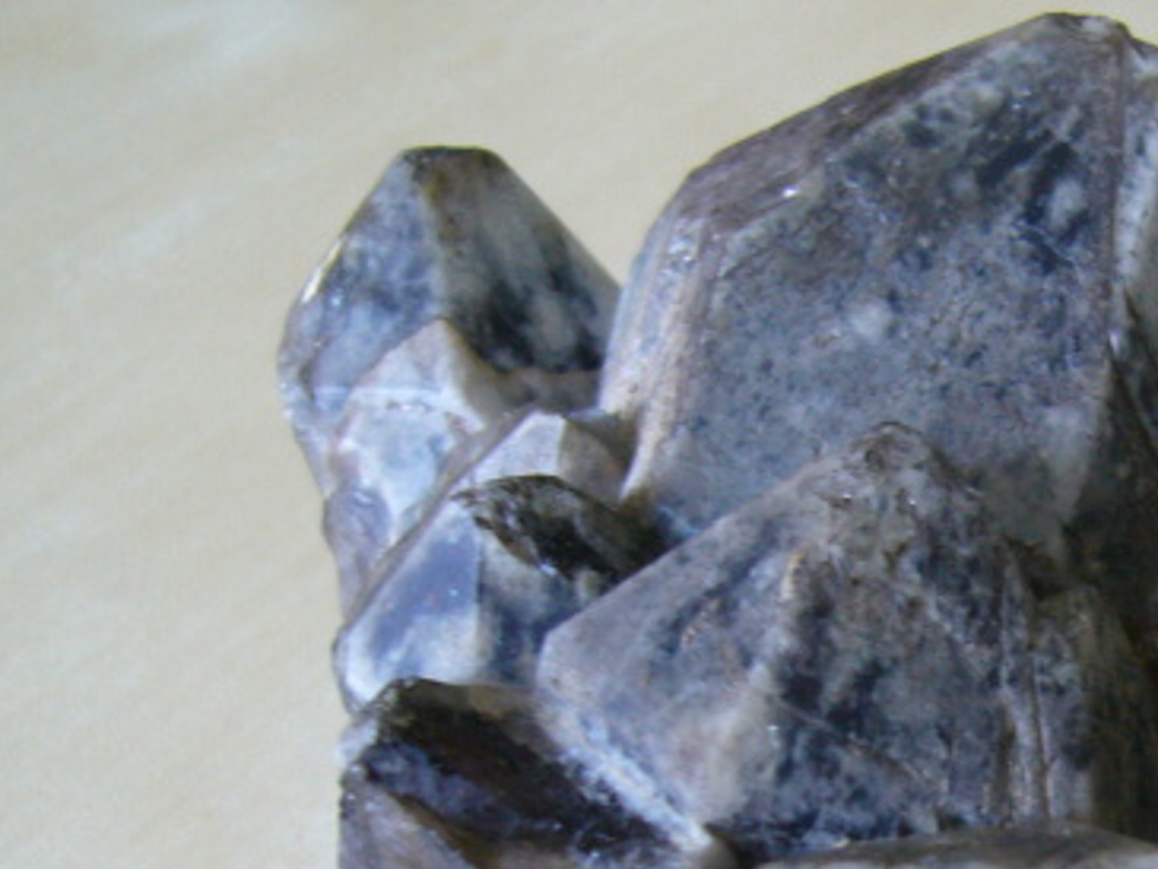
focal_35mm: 72
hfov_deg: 26.0
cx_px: 1079
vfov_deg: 20.1
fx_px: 2409
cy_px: 741
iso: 125
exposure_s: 1/13
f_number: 2.8
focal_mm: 5.8
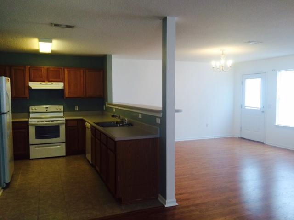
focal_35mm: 29
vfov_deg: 48.2
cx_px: 147
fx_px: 246
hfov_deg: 61.7
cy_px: 110
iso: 32
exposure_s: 1/30
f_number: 2.2
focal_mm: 4.15
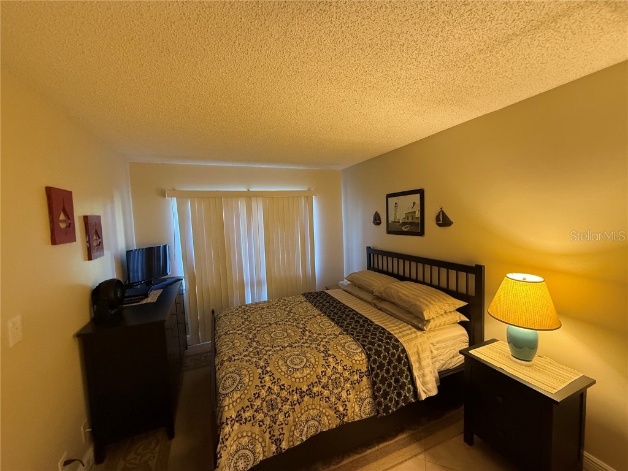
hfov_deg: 102.1
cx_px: 314
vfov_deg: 85.7
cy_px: 236
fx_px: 254
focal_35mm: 14
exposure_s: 1/60
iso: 500
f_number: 2.2
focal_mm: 2.22
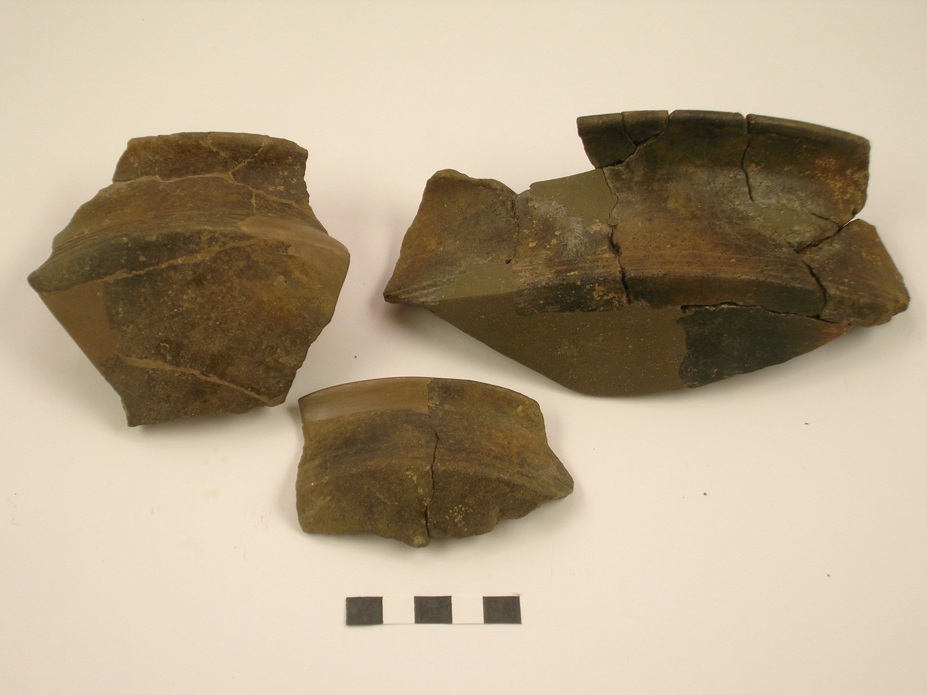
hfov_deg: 27.8
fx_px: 1875
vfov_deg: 21.0
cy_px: 348
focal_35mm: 70
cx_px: 464
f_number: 3.9
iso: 50
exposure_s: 1/13
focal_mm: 11.7
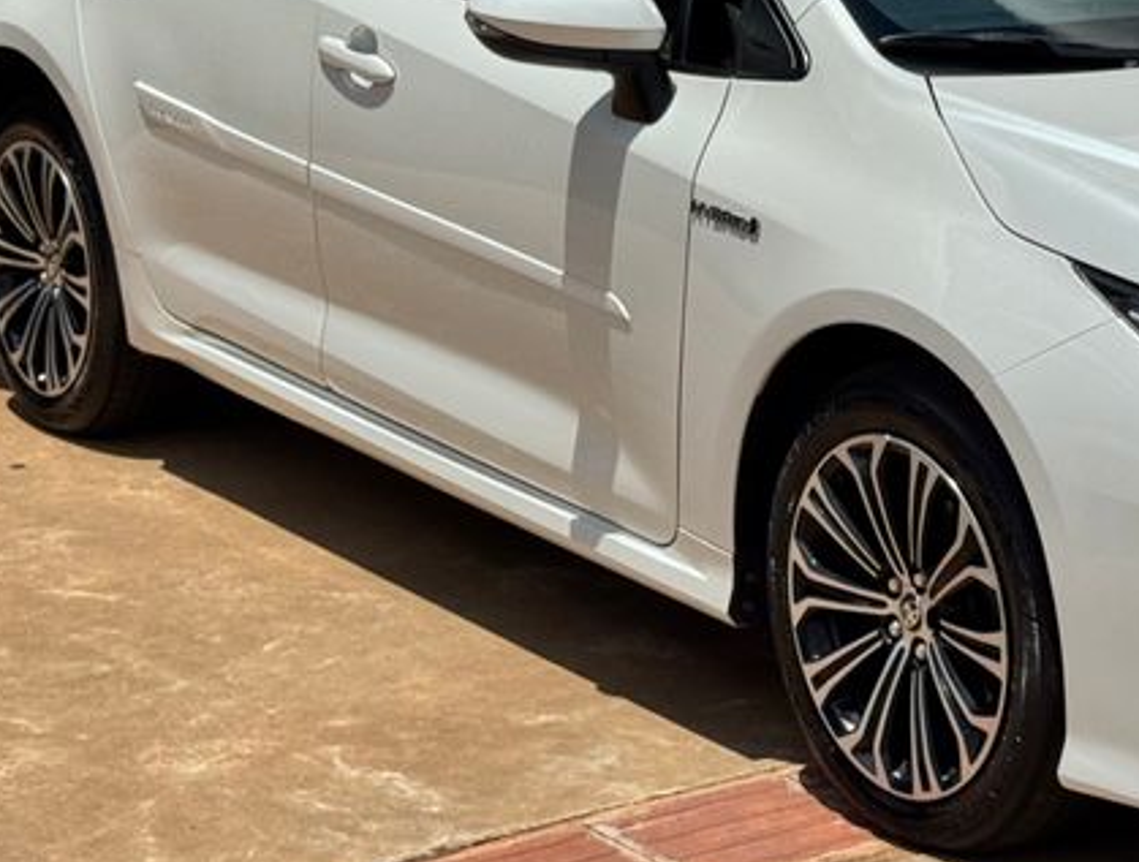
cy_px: 220
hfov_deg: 17.7
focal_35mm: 109
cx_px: 1013
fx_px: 3598
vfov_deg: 13.6
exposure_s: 1/15385
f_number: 1.78
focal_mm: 6.76
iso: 80
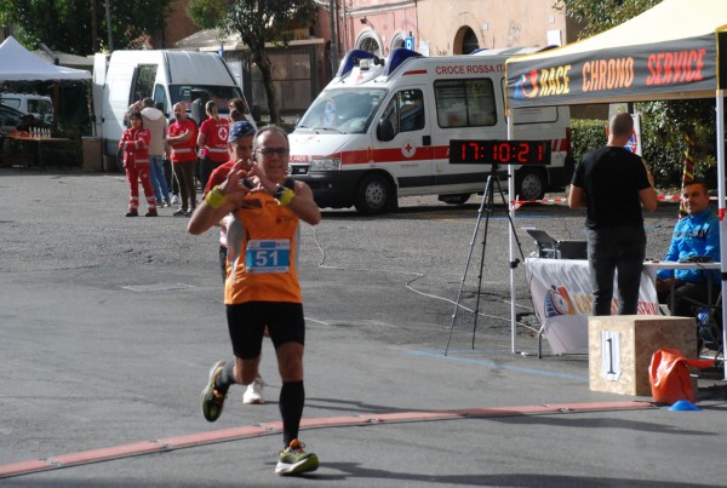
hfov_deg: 17.0
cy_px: 244
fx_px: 2429
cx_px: 364
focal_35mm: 120
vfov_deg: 11.5
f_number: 6.3
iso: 1000
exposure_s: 1/1600
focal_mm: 80
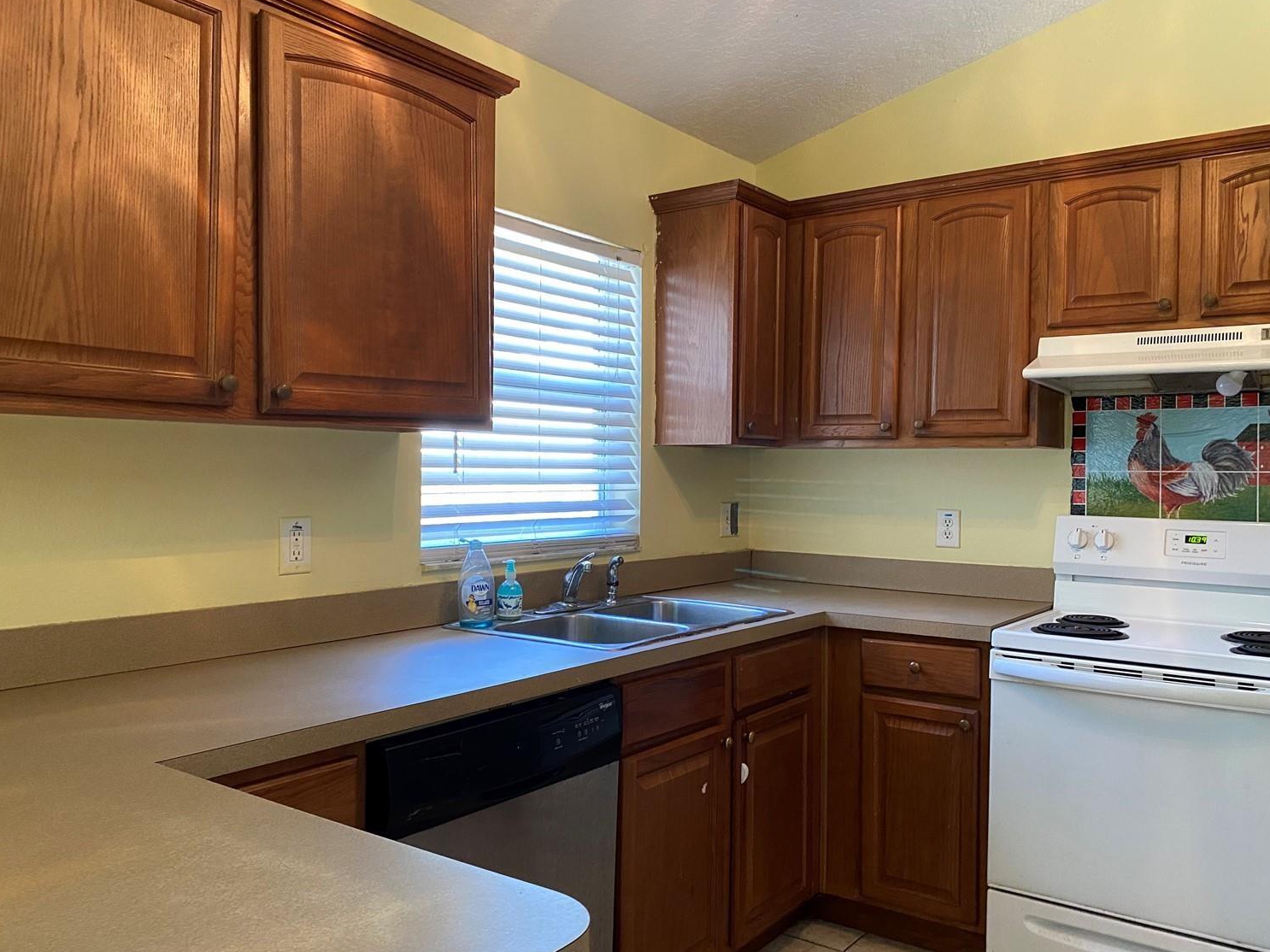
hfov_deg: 63.4
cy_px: 476
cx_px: 667
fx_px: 1027
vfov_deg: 49.7
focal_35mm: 28
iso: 400
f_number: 1.8
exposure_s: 1/60
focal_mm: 4.25
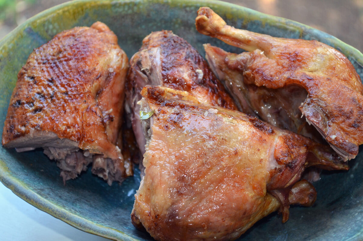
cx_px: 182
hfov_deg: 24.7
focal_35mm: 82
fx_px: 830
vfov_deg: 16.5
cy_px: 120
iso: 500
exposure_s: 1/80
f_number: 5.6
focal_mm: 55
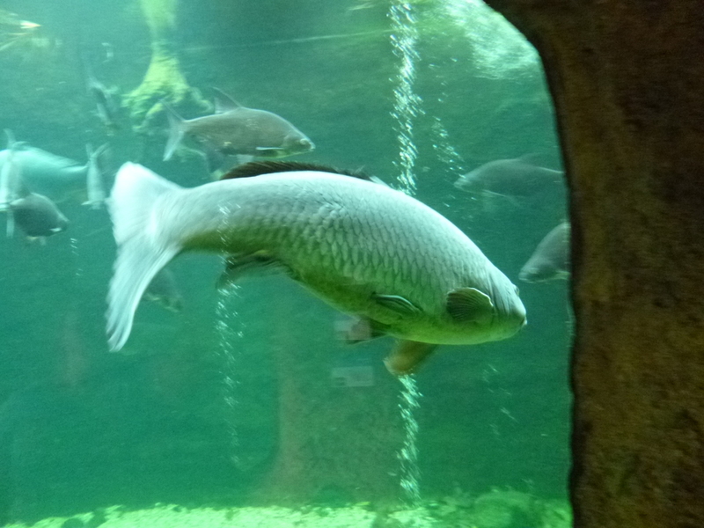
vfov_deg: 54.9
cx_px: 352
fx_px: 508
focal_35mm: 25
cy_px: 264
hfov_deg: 69.4
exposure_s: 1/15
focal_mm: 4.5
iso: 800
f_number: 3.1
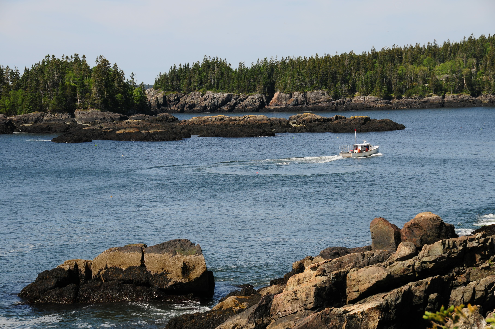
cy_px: 164
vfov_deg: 14.0
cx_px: 248
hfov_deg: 20.9
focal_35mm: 98
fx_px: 1339
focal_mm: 65
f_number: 11
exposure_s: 1/500
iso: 200
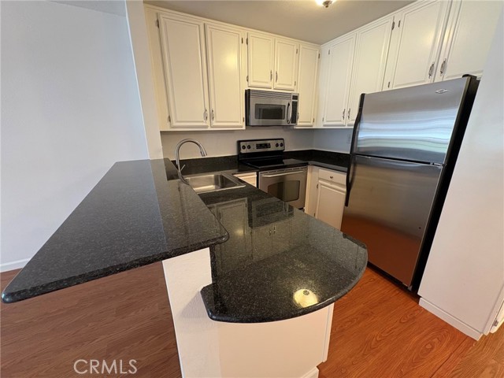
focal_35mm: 14
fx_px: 204
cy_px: 189
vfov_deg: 85.7
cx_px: 252
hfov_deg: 102.1
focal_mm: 2.22
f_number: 2.2
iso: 400
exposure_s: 1/60
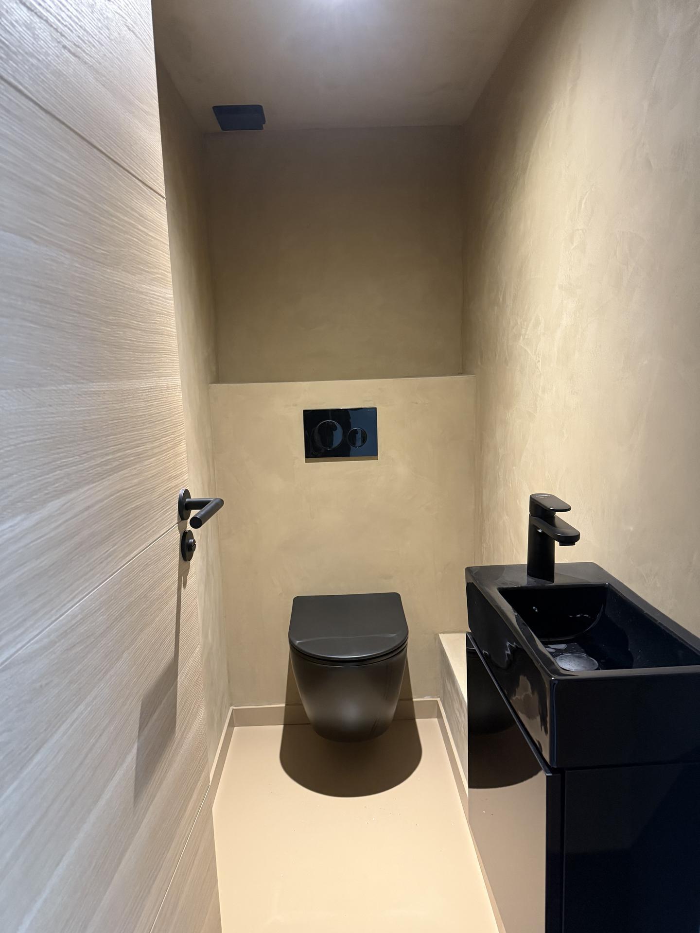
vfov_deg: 71.6
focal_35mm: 24
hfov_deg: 56.8
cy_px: 466
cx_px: 350
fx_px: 647
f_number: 1.78
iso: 500
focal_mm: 6.76
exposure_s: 1/50
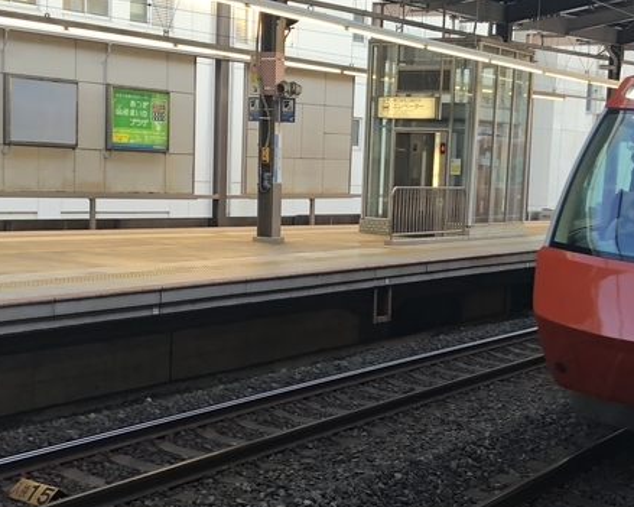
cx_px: 361
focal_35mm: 66
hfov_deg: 28.7
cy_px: 321
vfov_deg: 23.1
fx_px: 1238
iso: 64
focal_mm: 3.99
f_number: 1.8
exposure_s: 1/100
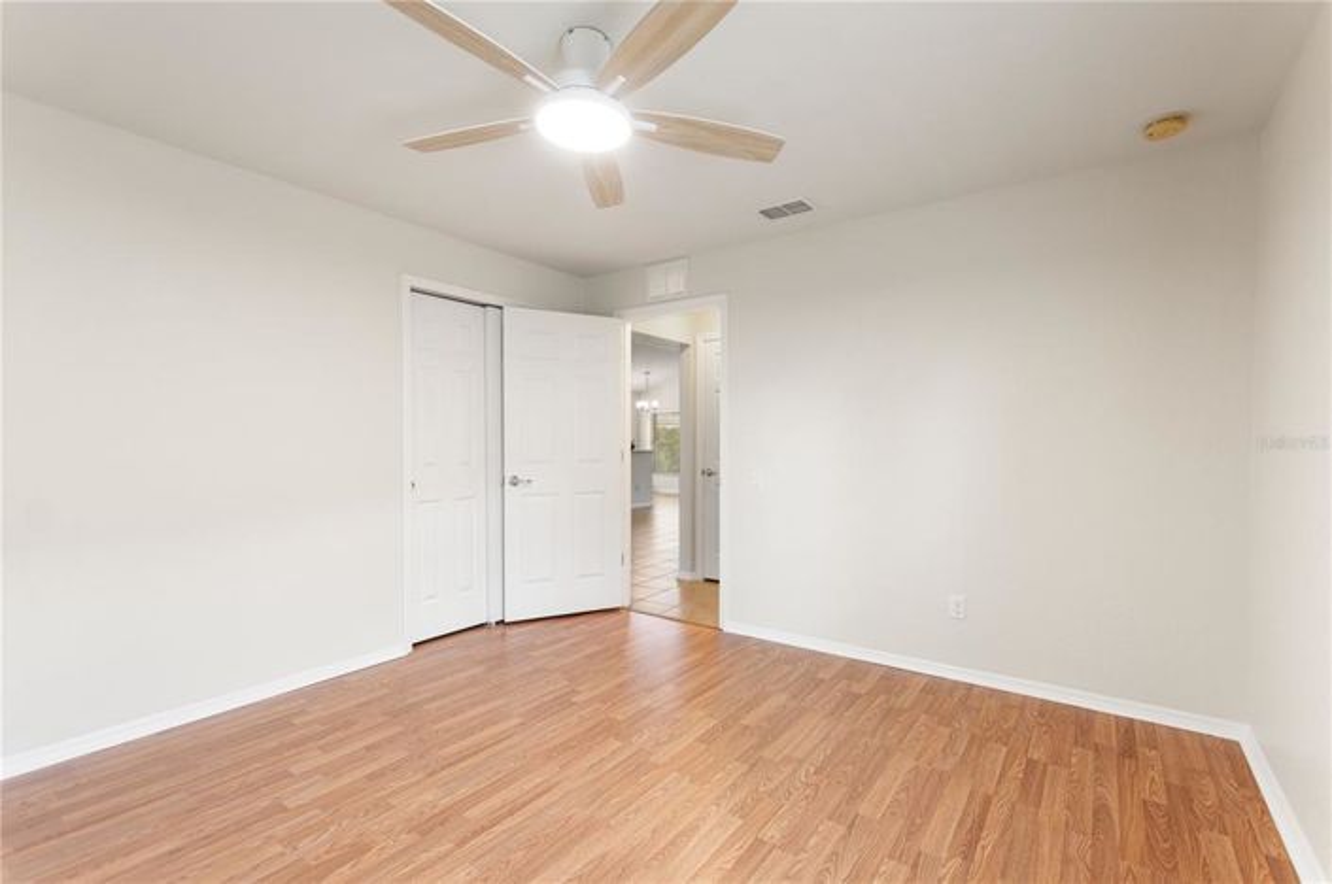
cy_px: 442
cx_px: 666
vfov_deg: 77.2
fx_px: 554
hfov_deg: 100.5
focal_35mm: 15
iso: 100
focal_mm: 10
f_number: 4
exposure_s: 1/100
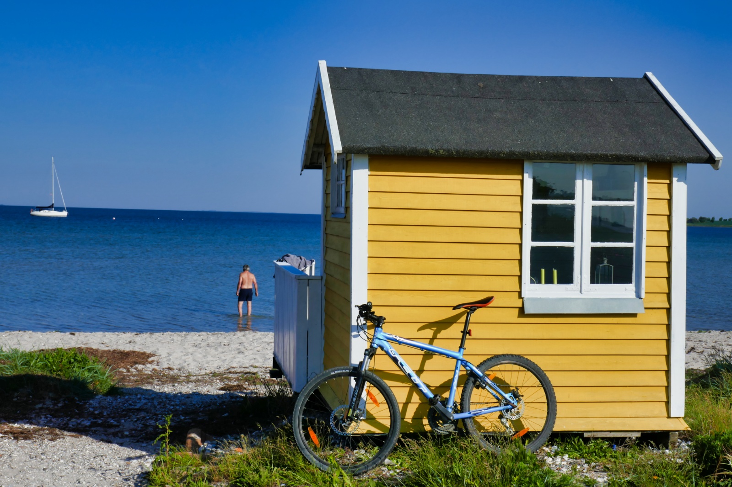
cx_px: 366
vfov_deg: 26.5
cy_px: 244
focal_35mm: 51
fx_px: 1037
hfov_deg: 38.9
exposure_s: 1/800
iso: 125
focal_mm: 18.6
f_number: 7.1
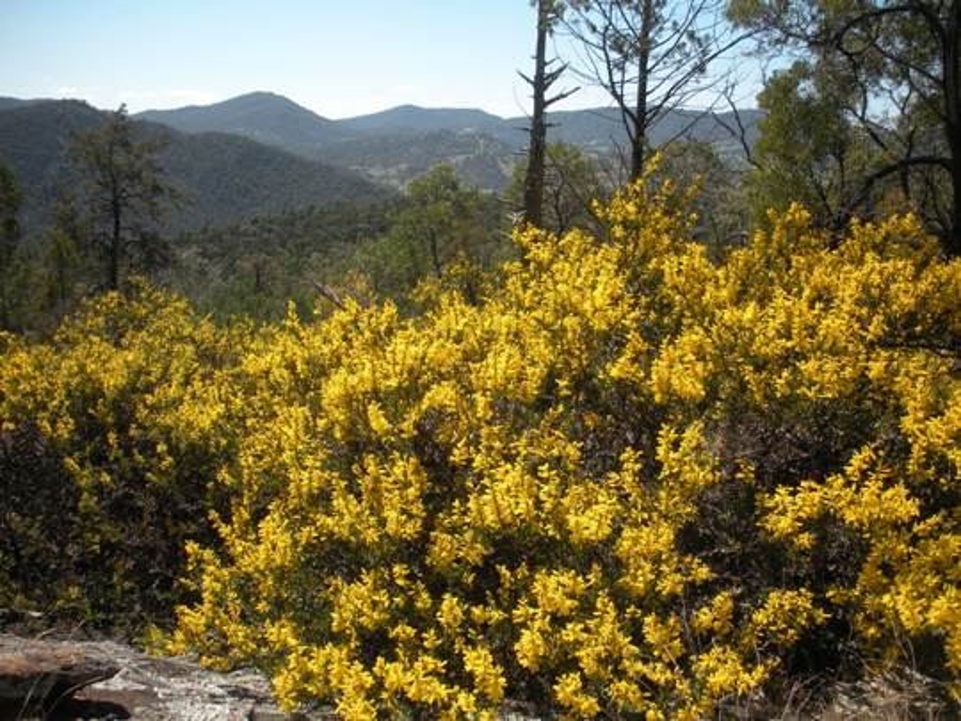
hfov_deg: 52.6
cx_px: 480
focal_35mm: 35
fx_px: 972
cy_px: 360
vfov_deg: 40.7
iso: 64
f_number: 3.5
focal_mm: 6.3
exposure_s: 1/493
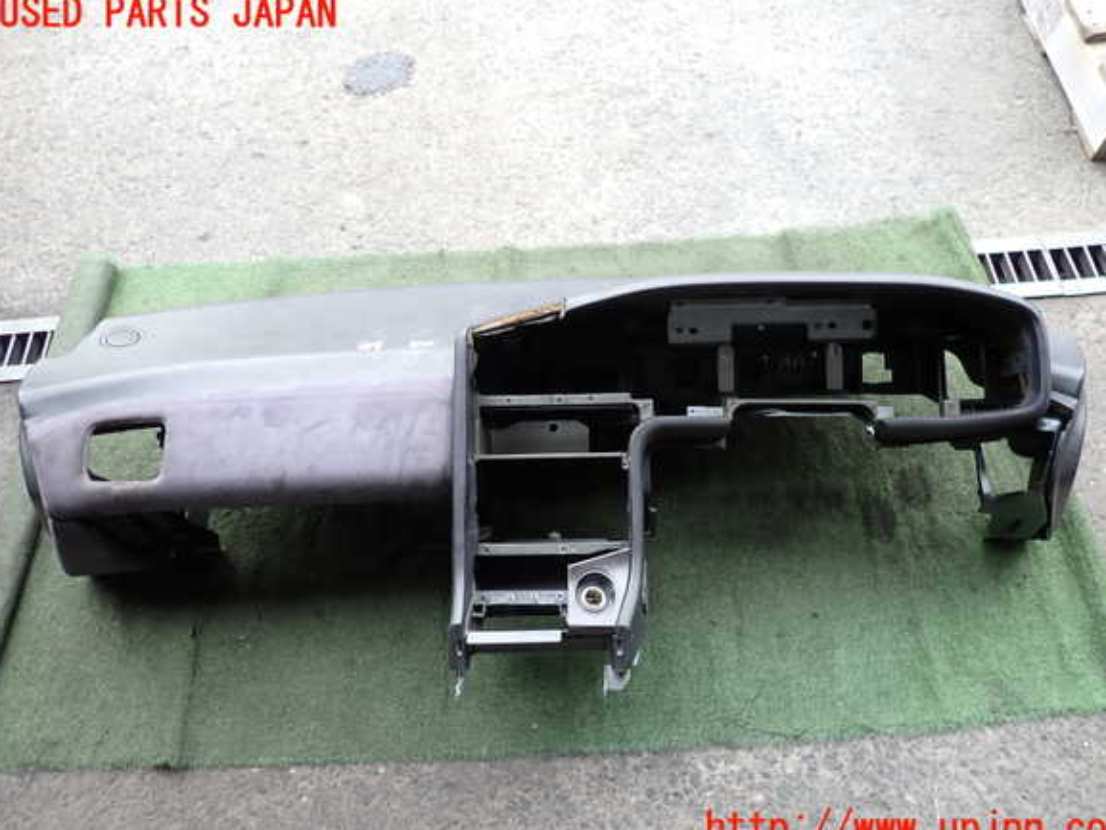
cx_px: 564
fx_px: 831
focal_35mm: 26
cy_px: 422
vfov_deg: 53.1
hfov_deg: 67.3
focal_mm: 4.5
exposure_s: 1/80
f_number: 2
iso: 100
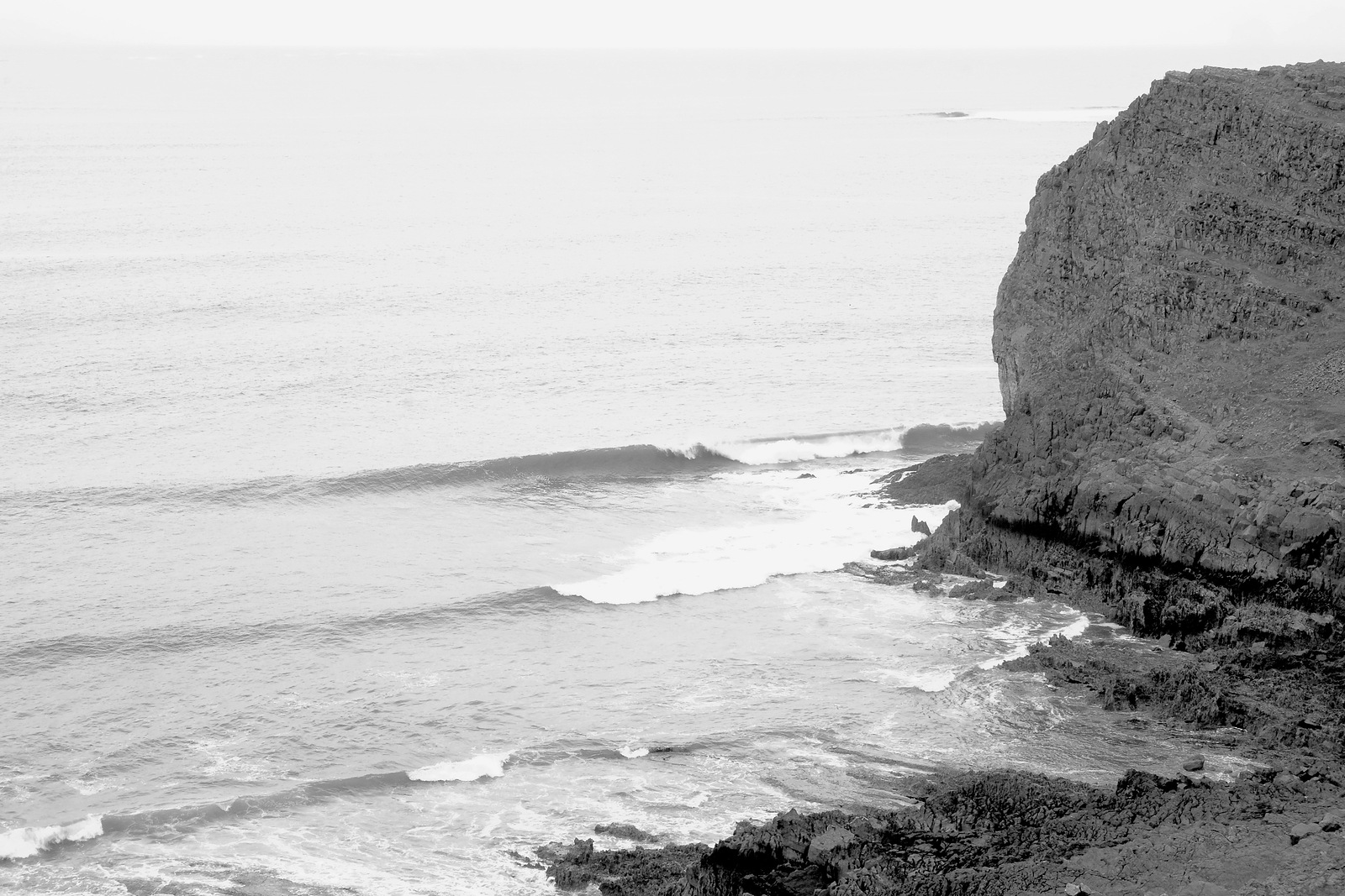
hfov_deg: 32.9
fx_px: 2279
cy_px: 448
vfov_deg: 22.3
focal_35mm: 61
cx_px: 672
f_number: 22
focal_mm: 40.7
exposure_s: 1/60
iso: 1250
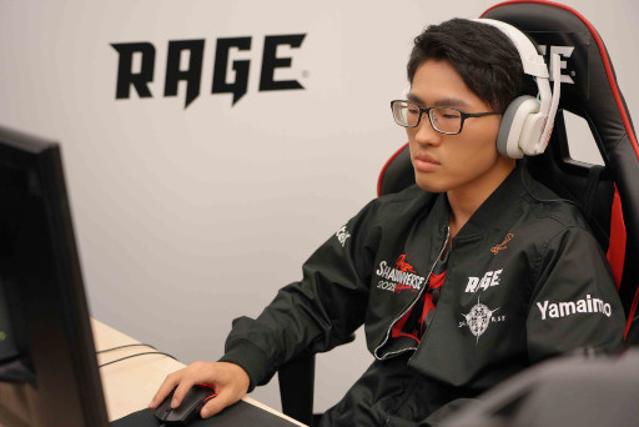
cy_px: 214
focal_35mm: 55
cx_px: 320
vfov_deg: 24.7
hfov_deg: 36.2
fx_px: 977
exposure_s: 1/200
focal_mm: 55
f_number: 4
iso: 2500
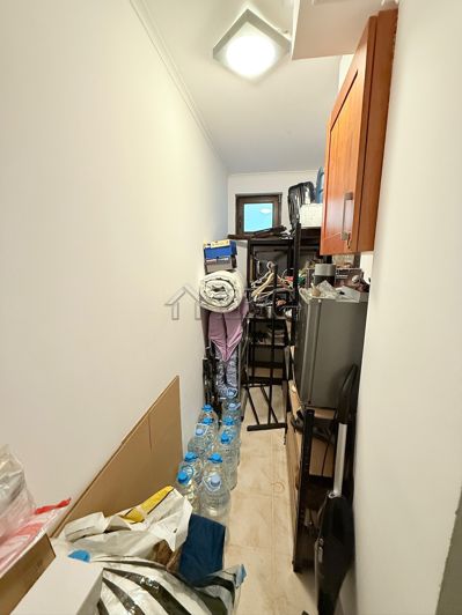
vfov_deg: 102.1
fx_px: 249
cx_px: 231
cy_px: 308
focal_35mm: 14
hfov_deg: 85.7
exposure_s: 1/50
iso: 500
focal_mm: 2.22
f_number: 2.2
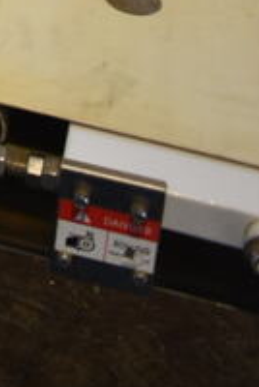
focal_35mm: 123
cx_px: -313
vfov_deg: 14.2
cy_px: -363
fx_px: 1323
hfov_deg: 10.1
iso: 125
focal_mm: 18
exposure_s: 1/30
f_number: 3.5
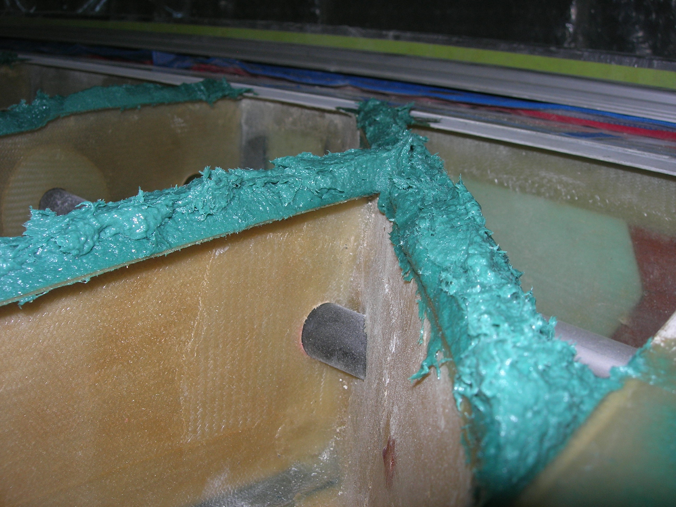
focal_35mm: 38
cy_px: 254
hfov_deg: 49.0
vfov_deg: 37.7
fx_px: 742
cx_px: 338
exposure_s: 1/60.1
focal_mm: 7.8
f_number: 4.8
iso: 64
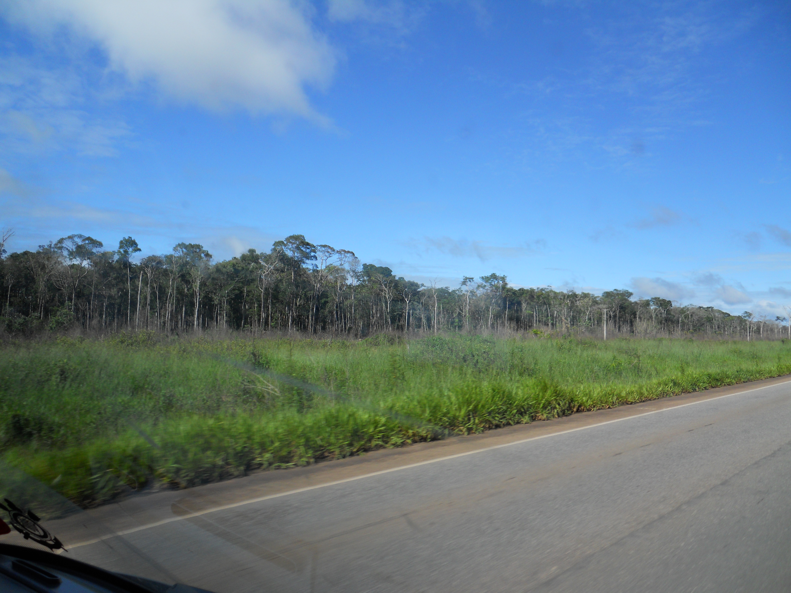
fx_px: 640
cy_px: 296
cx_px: 396
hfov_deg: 63.4
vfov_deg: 49.7
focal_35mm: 28
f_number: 5.4
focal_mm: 5
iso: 80
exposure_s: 1/400
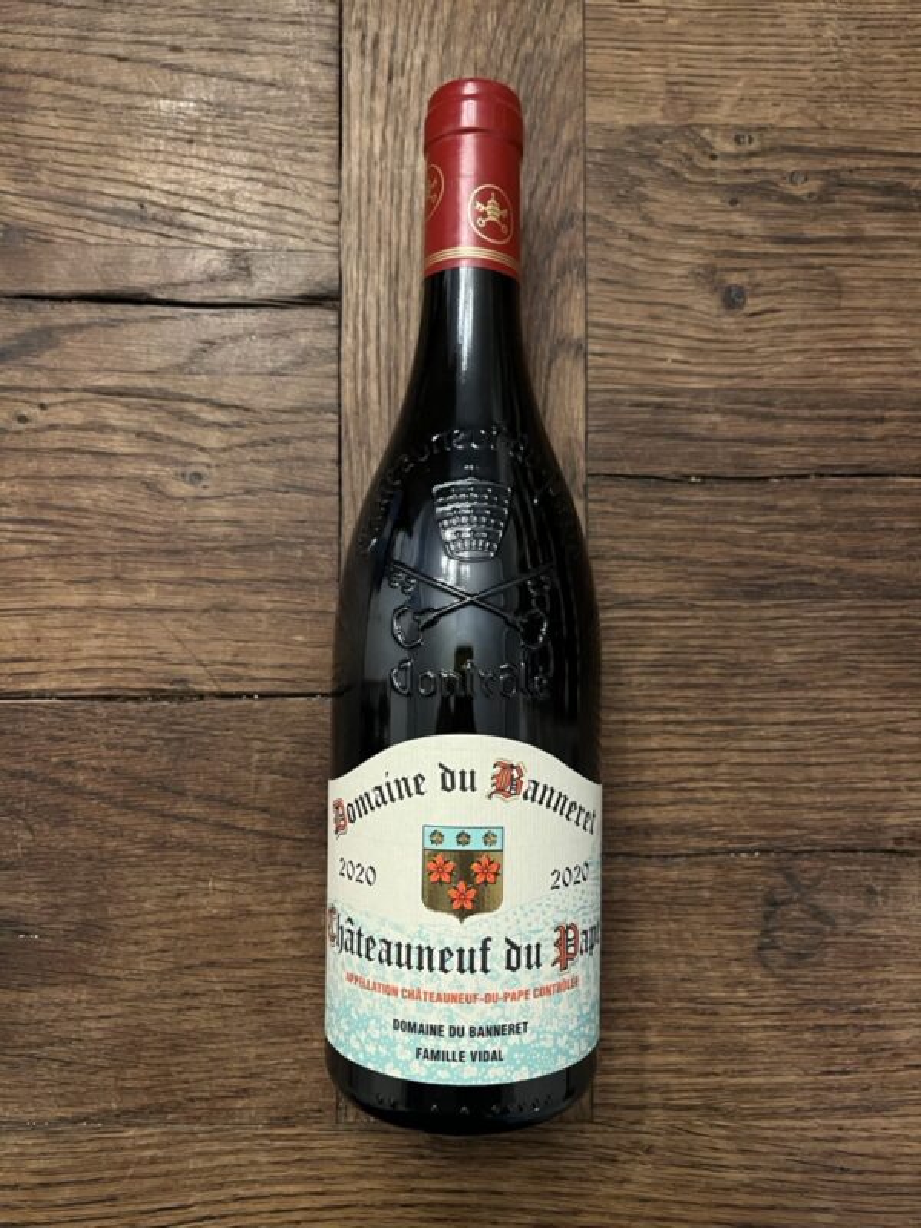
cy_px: 614
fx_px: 922
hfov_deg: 53.1
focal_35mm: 26
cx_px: 460
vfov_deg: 67.3
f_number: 1.6
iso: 500
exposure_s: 1/60
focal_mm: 5.1
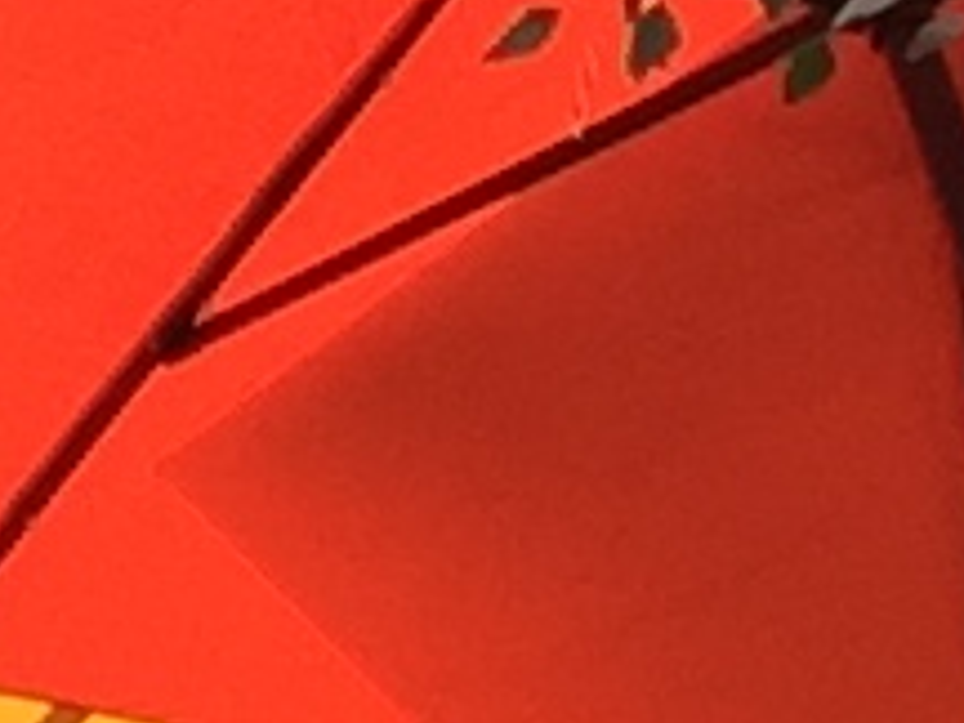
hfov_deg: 10.2
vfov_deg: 7.9
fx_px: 5124
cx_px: -692
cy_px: -486
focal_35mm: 184
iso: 32
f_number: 2.2
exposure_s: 1/176
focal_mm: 2.65
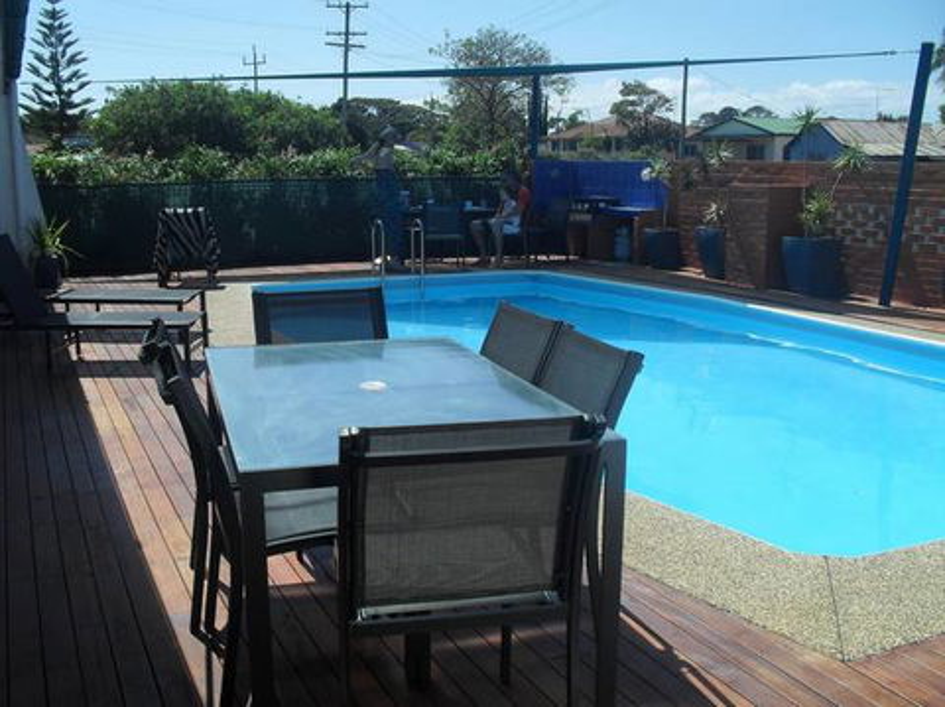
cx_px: 472
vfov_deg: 40.6
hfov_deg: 52.7
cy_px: 354
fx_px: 955
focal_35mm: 35
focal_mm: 6.3
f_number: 8.4
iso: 100
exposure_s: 1/250
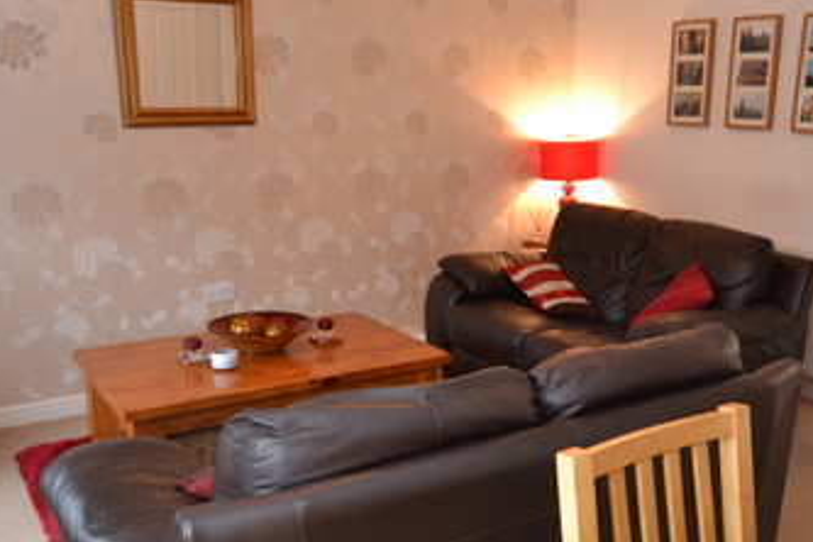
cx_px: 449
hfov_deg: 53.0
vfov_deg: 36.8
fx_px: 813
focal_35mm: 36
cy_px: 298
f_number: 4
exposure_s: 1/60
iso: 1000
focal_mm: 10
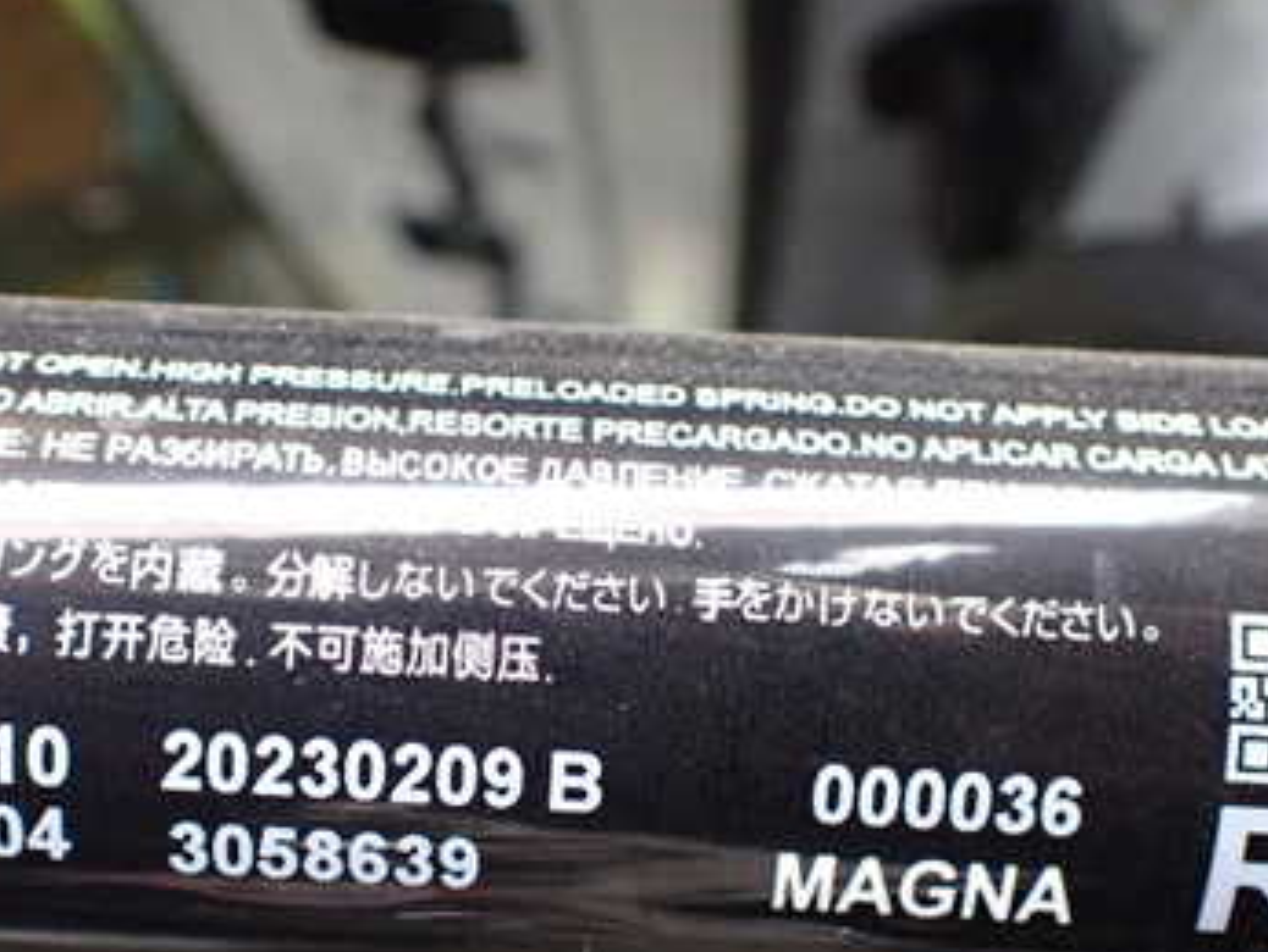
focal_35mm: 52
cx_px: 535
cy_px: 630
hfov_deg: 36.7
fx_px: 1906
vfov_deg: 27.9
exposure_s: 1/80
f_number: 2.3
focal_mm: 5.4
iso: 800
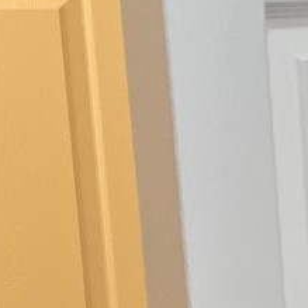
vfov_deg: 10.4
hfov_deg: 8.8
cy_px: 267
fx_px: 1691
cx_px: 893
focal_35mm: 168
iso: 125
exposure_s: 1/120
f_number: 1.6
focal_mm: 4.2
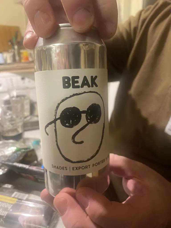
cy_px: 114
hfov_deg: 54.9
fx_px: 165
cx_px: 86
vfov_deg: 69.4
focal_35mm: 25
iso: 500
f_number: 1.8
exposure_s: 1/25
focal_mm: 4.25
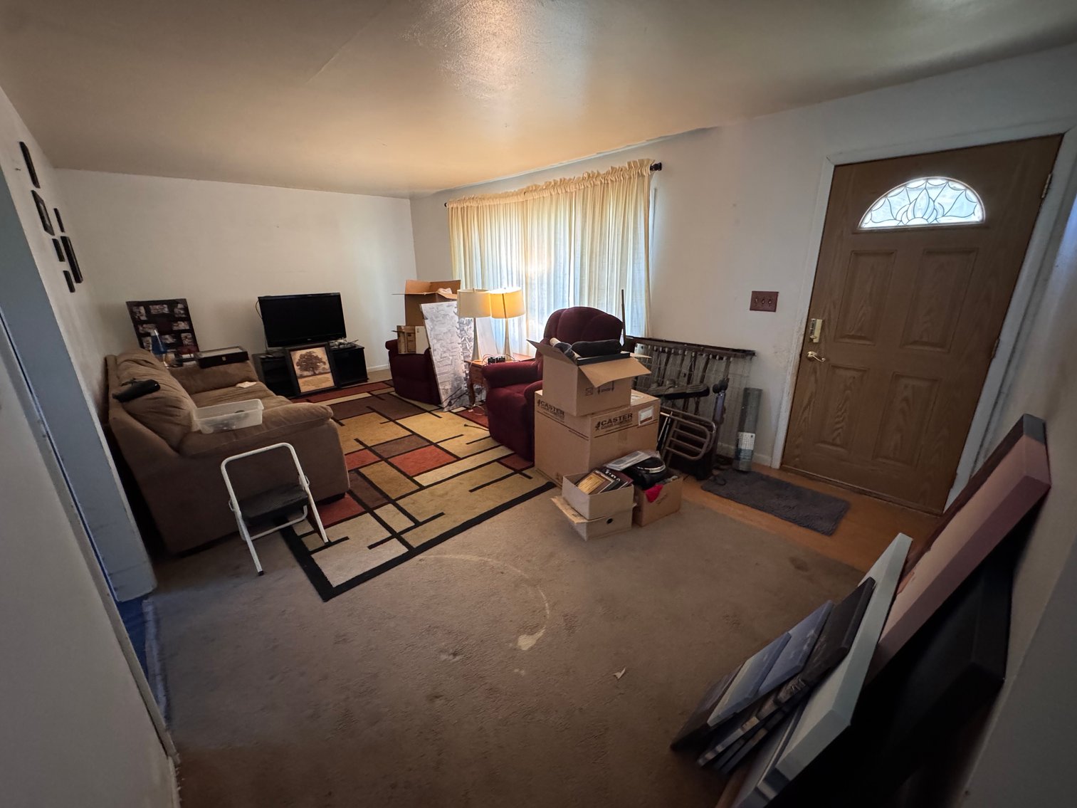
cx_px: 538
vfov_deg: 85.7
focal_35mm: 14
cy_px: 404
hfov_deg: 102.1
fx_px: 436
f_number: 2.2
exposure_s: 1/40
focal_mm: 2.22
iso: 1000
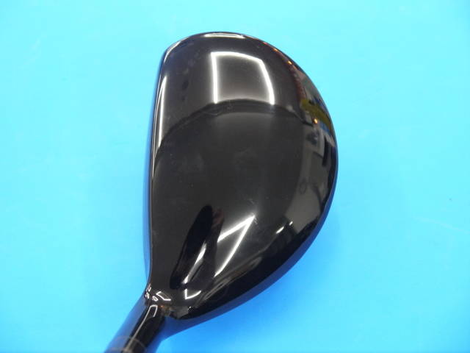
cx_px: 235
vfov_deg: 17.6
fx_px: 1141
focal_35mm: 84
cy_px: 176
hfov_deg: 23.3
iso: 800
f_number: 5.6
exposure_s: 1/50
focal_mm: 42
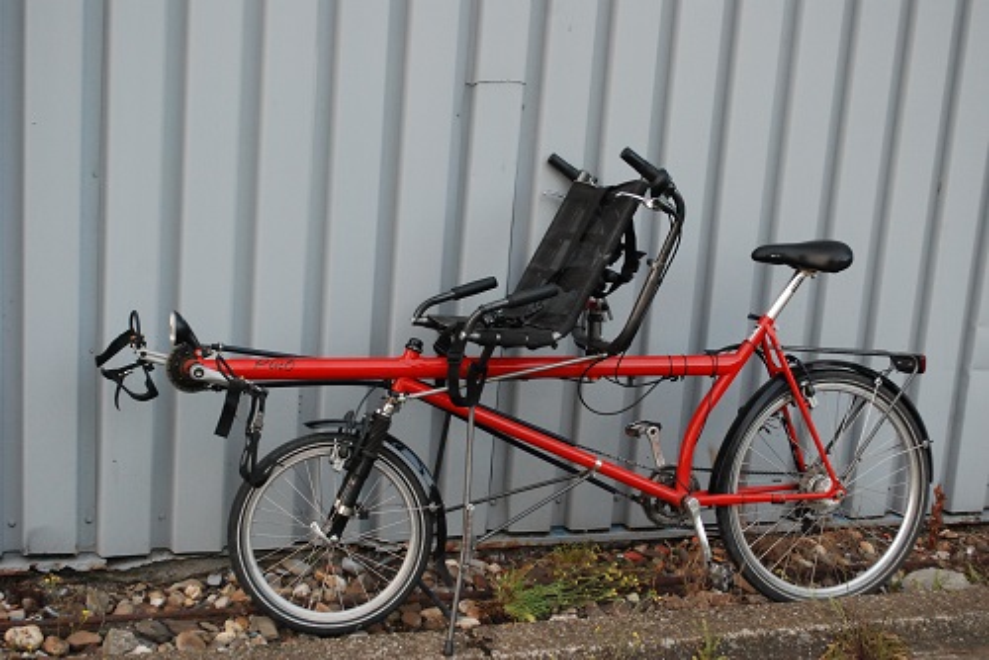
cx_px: 494
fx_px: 1443
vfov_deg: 25.8
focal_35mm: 52
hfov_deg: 37.8
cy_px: 330
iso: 1000
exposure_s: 1/125
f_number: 5.3
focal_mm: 35
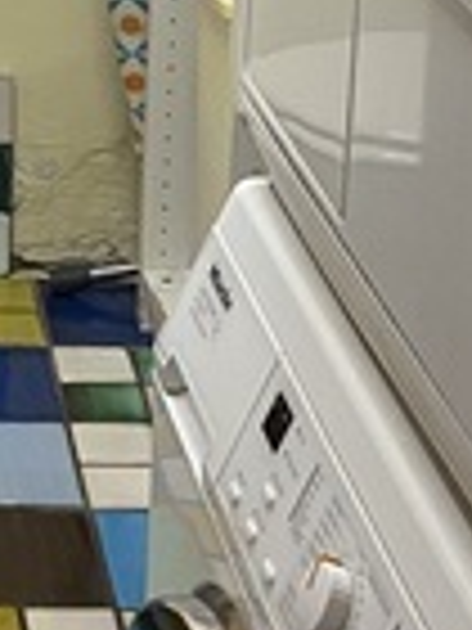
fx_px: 2600
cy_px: -166
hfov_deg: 10.0
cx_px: -297
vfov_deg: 13.4
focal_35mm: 143
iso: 200
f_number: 1.8
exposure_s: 1/50
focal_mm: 4.25
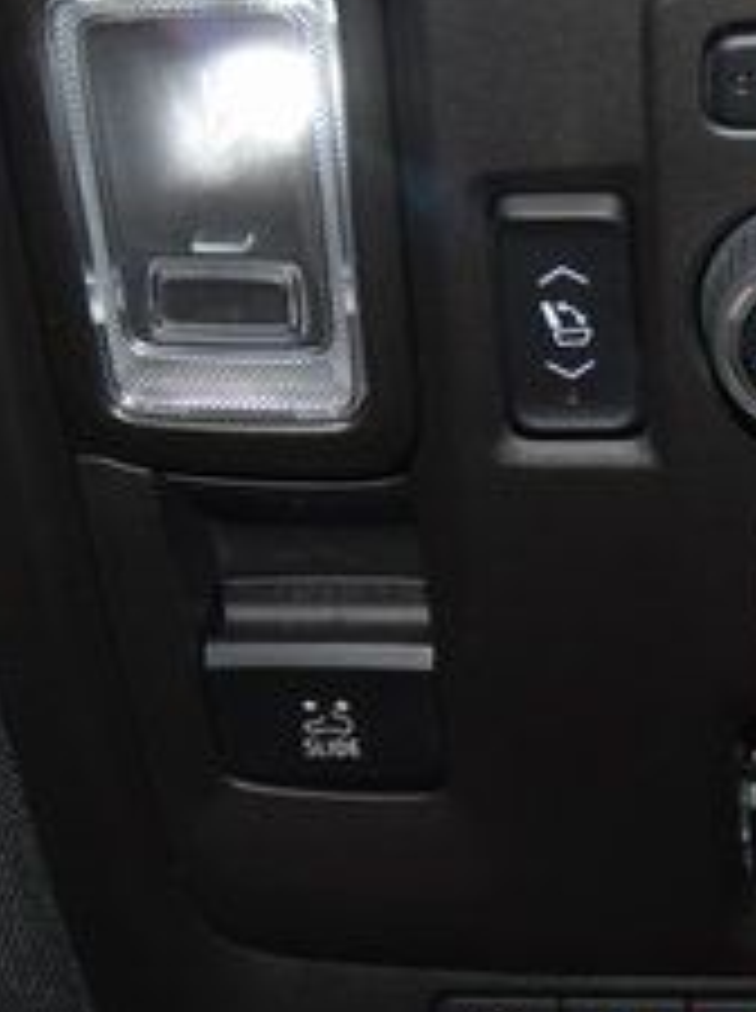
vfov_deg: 26.4
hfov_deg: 19.1
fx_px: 2161
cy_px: 452
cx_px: 814
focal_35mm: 74
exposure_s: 1/60
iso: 640
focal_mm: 18
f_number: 3.5
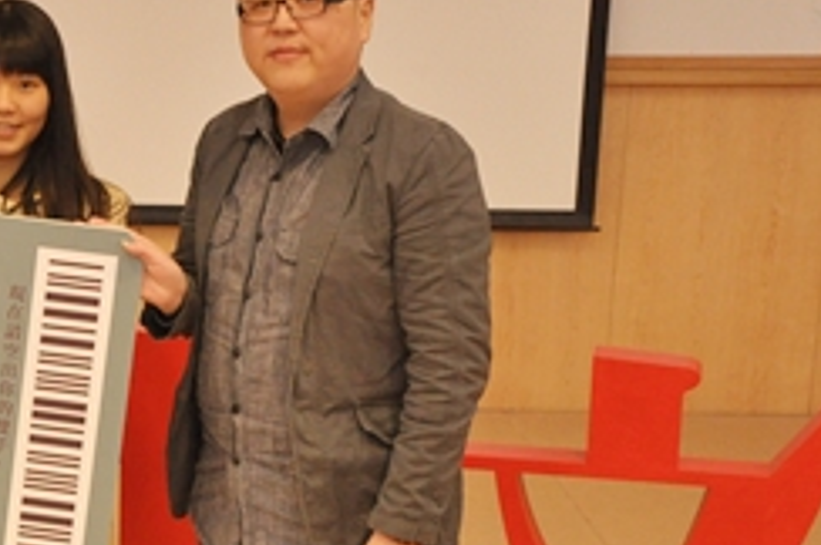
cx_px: -87
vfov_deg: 12.5
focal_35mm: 109
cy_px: 449
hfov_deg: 18.1
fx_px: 2482
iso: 1250
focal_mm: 30
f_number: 4.5
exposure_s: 1/60
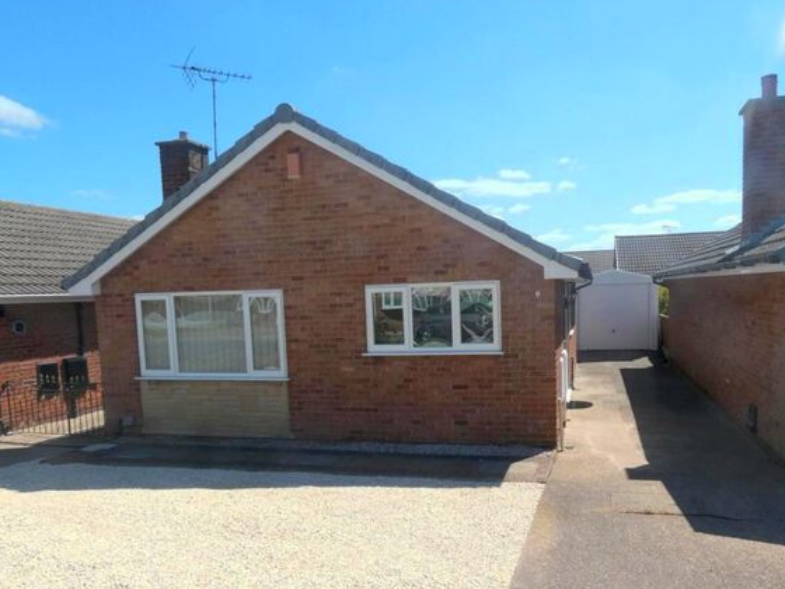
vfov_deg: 54.5
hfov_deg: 69.0
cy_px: 356
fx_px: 567
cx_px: 453
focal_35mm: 25
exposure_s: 1/1000
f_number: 4
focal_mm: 3.6
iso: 80
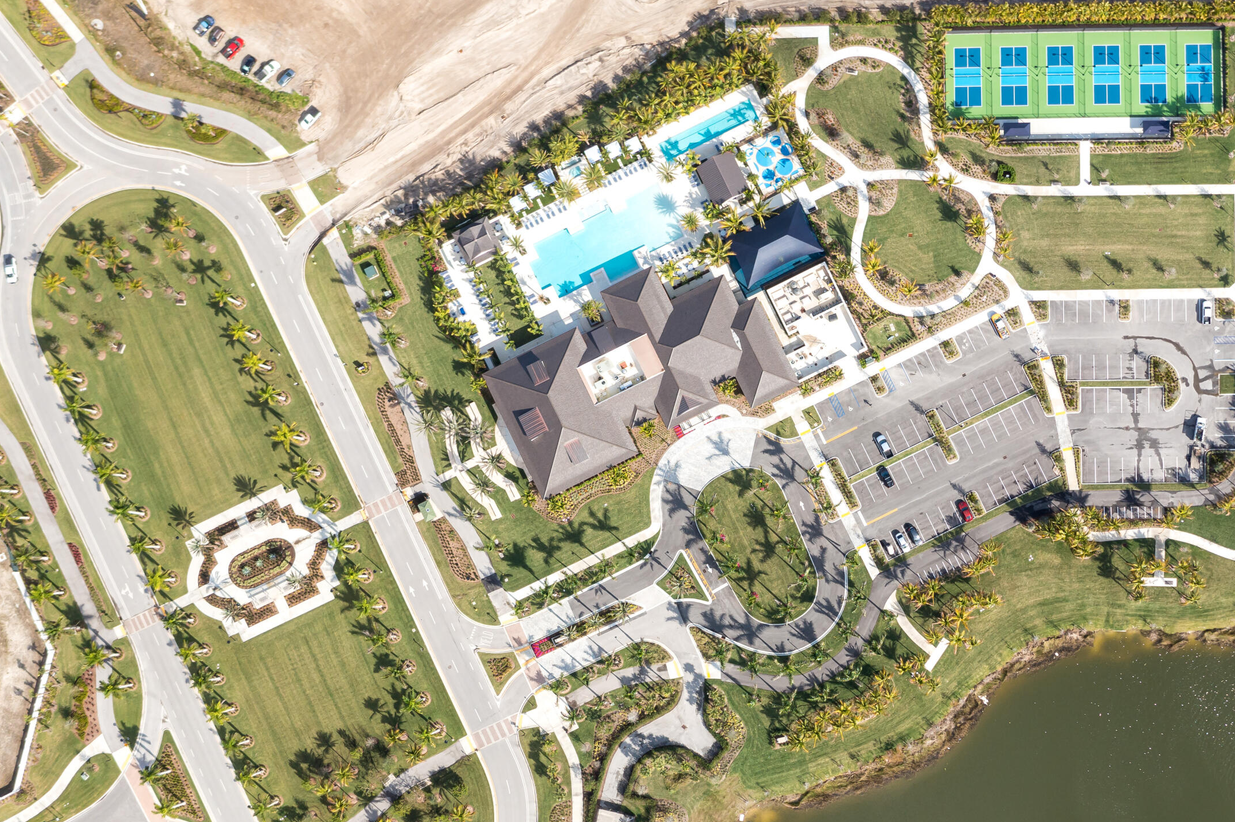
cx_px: 783
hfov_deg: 49.0
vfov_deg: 33.9
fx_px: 1337
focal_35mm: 39
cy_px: 535
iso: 100
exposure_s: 1/240
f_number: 3.5
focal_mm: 10.26
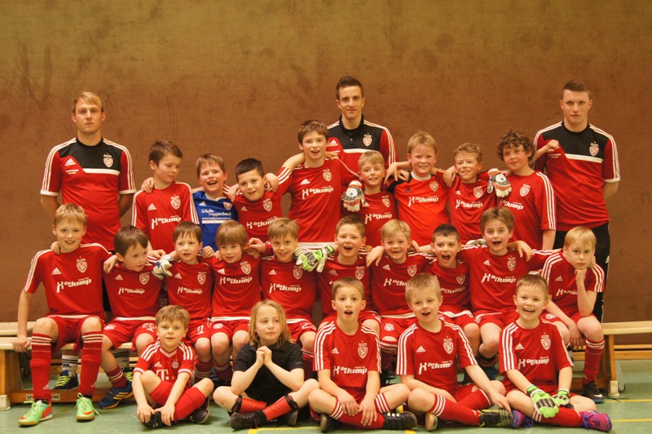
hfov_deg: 37.9
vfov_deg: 25.7
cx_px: 326
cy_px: 217
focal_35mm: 52
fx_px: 950
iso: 1600
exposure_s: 1/80
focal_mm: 35
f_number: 5
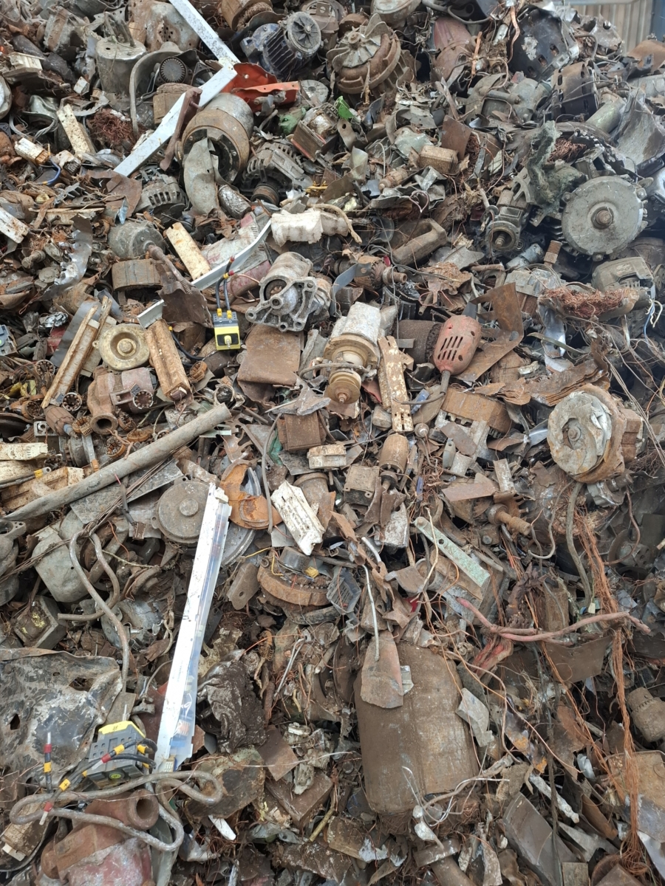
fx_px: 589
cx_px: 332
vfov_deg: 73.9
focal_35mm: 23
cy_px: 443
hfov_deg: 58.9
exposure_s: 1/33
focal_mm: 5.54
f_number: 1.8
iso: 320
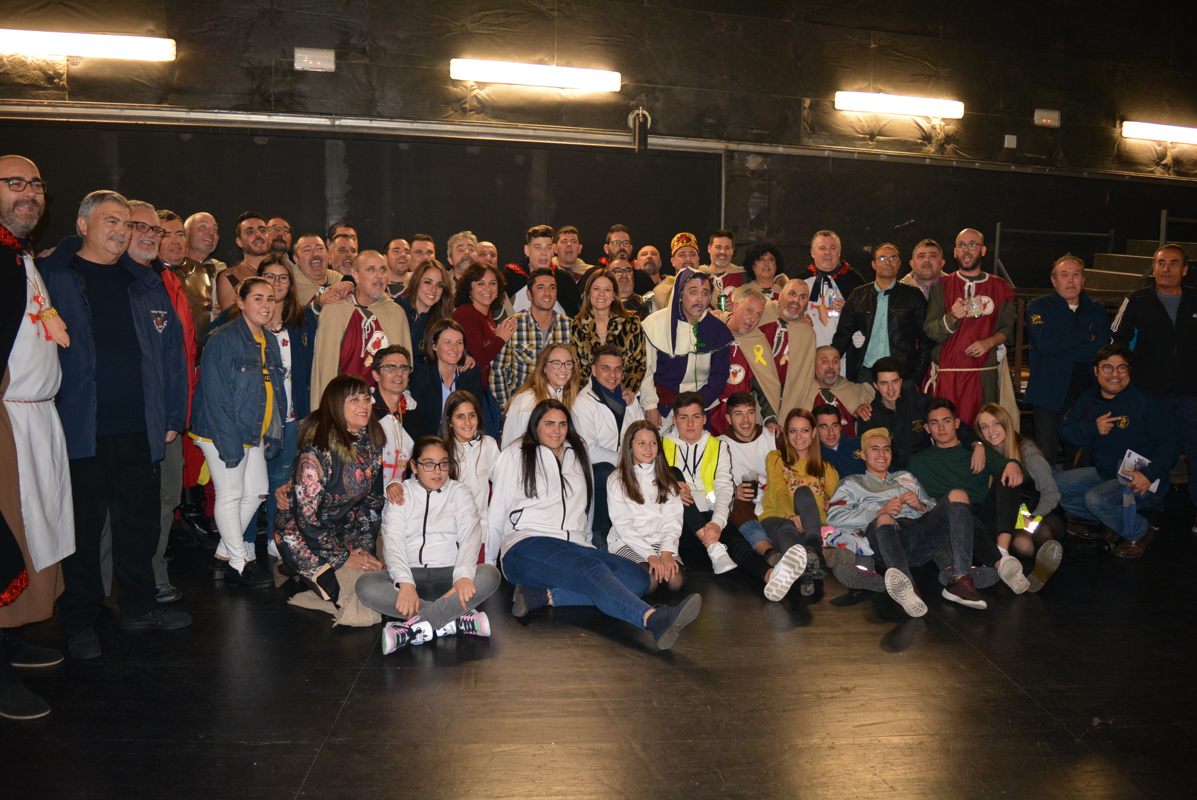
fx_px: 898
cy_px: 400
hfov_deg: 67.3
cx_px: 598
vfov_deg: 48.0
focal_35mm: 27
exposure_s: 1/60
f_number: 3.5
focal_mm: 18
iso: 1250
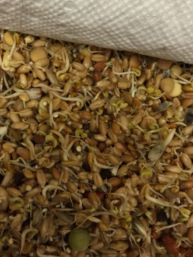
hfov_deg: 30.9
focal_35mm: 46
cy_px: 114
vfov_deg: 41.2
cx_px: 46
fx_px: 342
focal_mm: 4.15
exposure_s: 1/15
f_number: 2.2
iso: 64
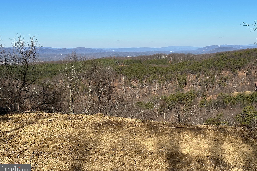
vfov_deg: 27.0
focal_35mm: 50
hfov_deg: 39.6
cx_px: 129
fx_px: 357
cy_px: 78
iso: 64
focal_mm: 6.86
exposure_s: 1/5000
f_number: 1.78
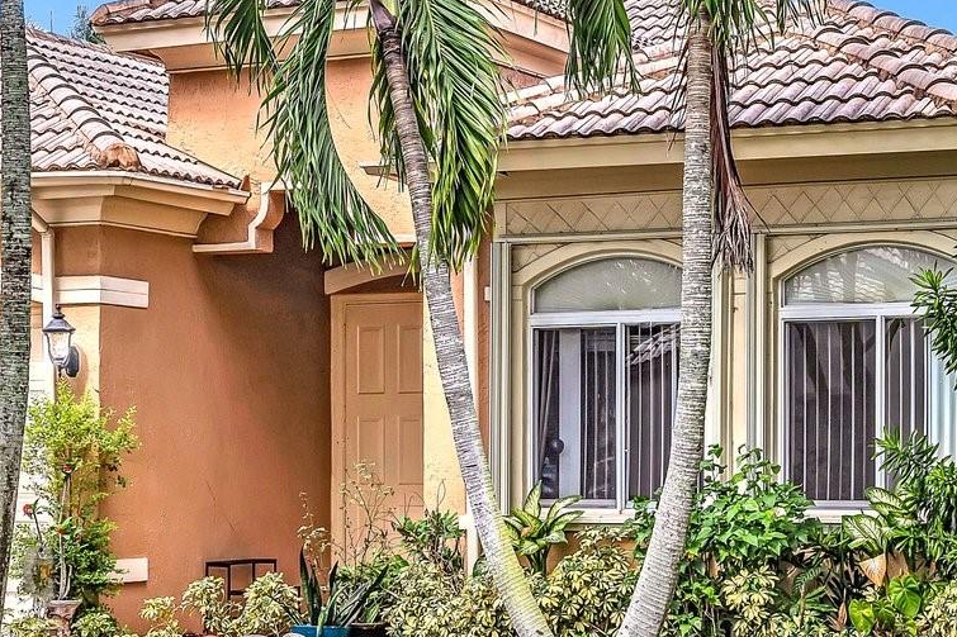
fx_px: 2525
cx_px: 421
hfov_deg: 21.5
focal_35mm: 95
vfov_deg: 14.3
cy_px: 468
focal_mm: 35
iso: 200
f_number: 8
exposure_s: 1/160
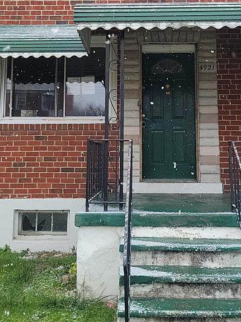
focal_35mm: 47
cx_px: 125
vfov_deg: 39.6
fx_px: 436
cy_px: 90
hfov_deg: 30.9
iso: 50
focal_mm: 5.4
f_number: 1.8
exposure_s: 1/304
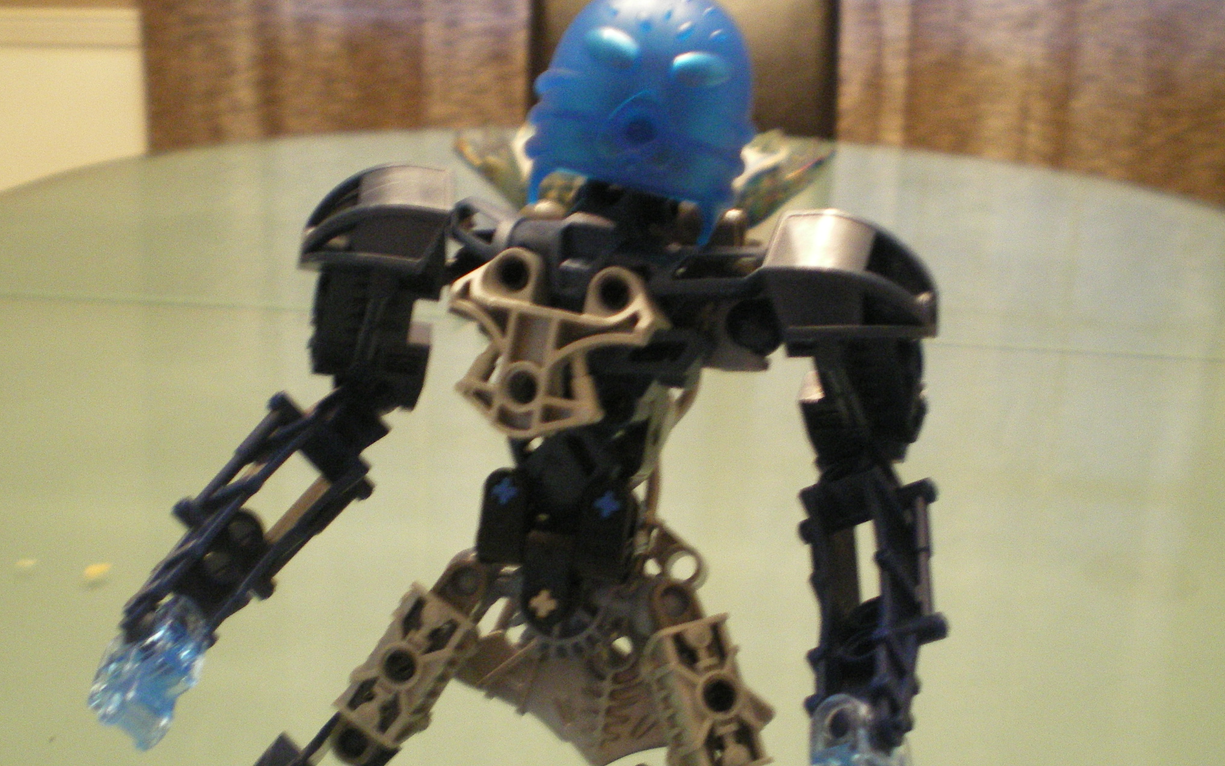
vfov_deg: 28.0
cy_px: 385
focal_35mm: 46
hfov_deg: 43.5
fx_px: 1536
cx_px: 650
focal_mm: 6.3
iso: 400
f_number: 3.1
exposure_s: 1/8
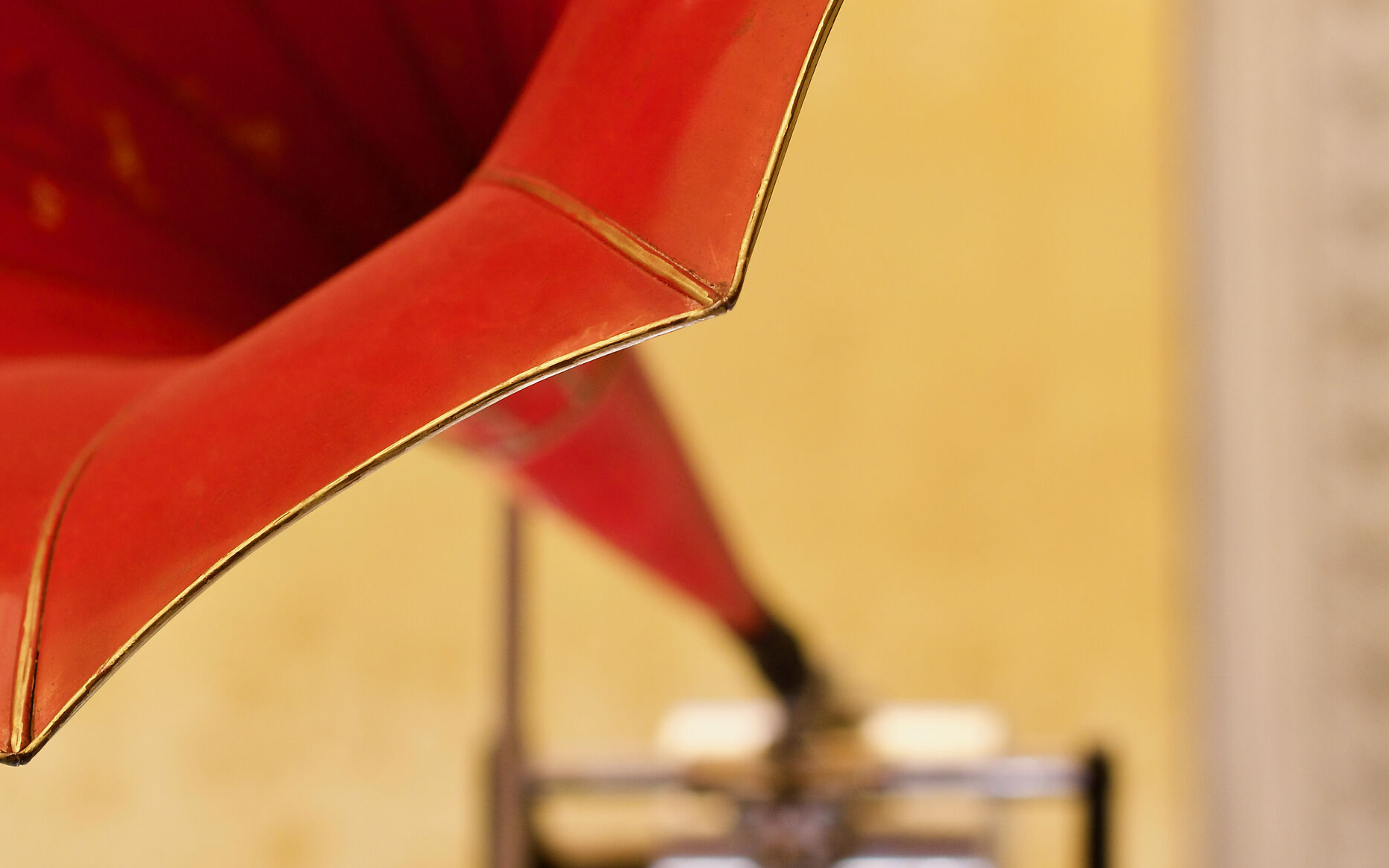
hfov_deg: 16.9
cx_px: 501
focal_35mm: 123
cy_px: 383
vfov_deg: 10.7
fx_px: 4656
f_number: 2.5
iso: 400
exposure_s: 1/20
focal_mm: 45
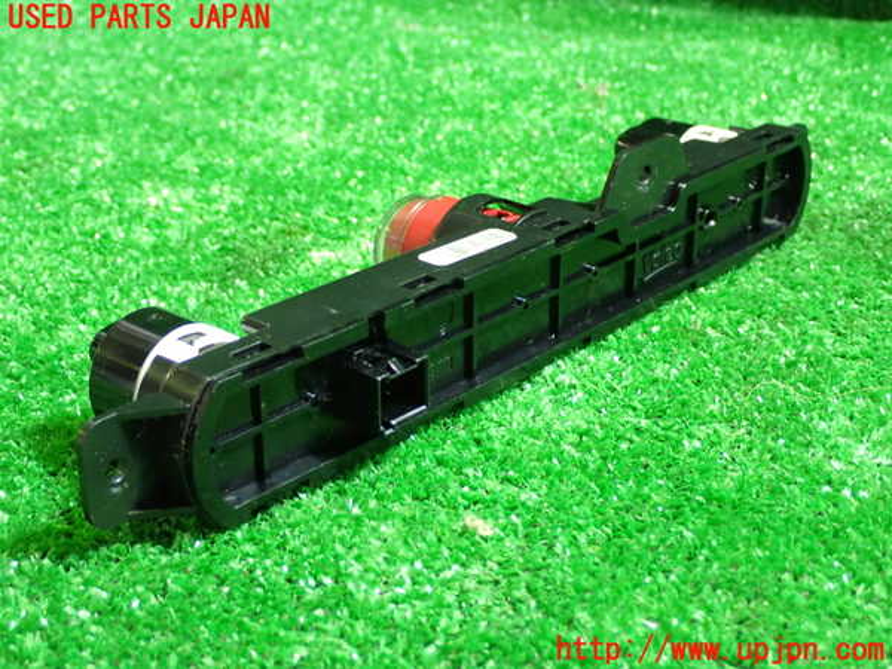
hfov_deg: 33.2
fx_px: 1495
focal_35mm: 58
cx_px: 446
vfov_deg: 25.2
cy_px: 334
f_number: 3.5
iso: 800
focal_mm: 10.35
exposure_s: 1/20
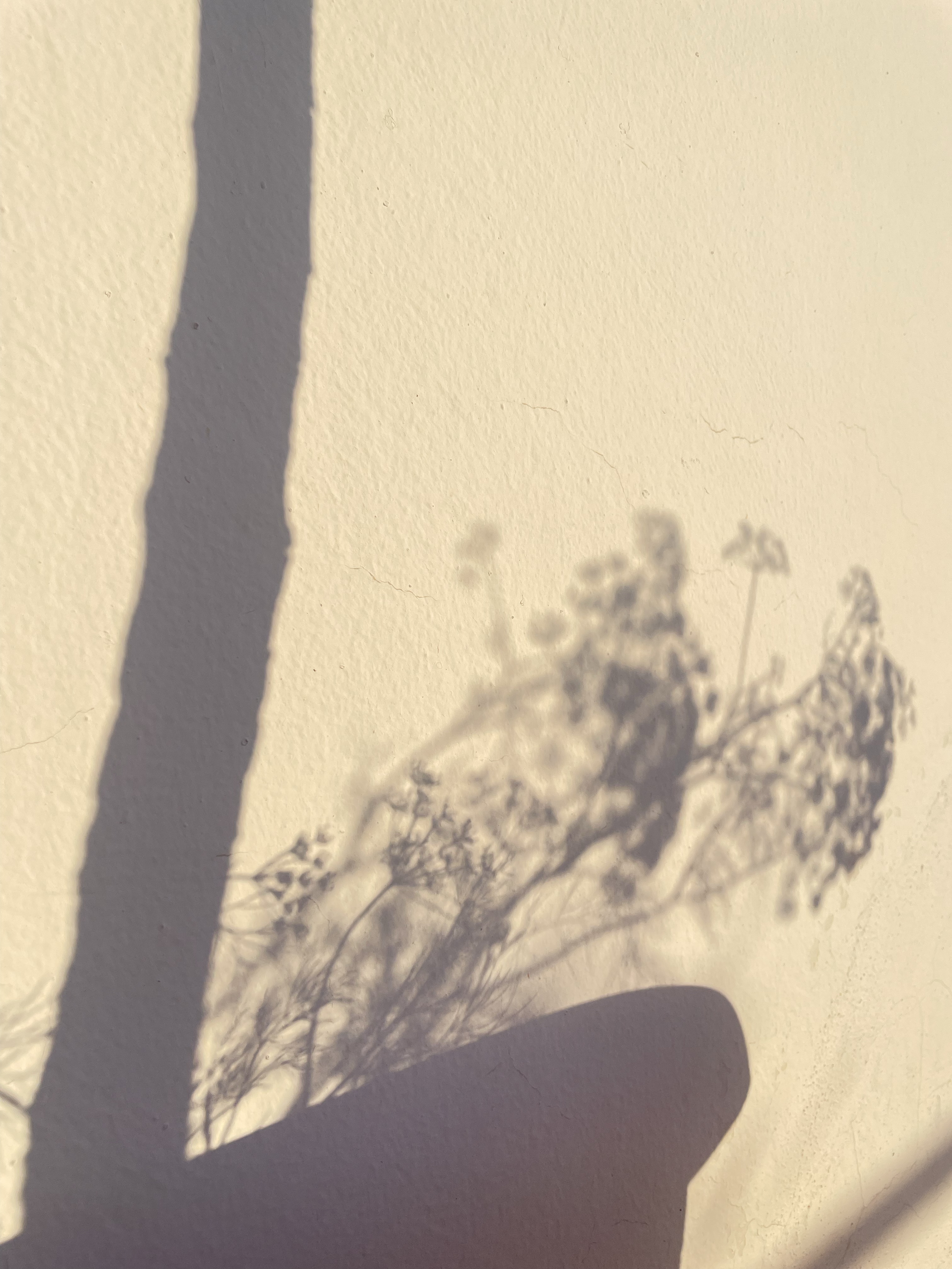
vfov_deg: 67.3
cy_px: 634
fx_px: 953
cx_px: 476
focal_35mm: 26
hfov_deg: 53.1
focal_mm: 4.2
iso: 50
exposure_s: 1/5051
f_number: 1.6
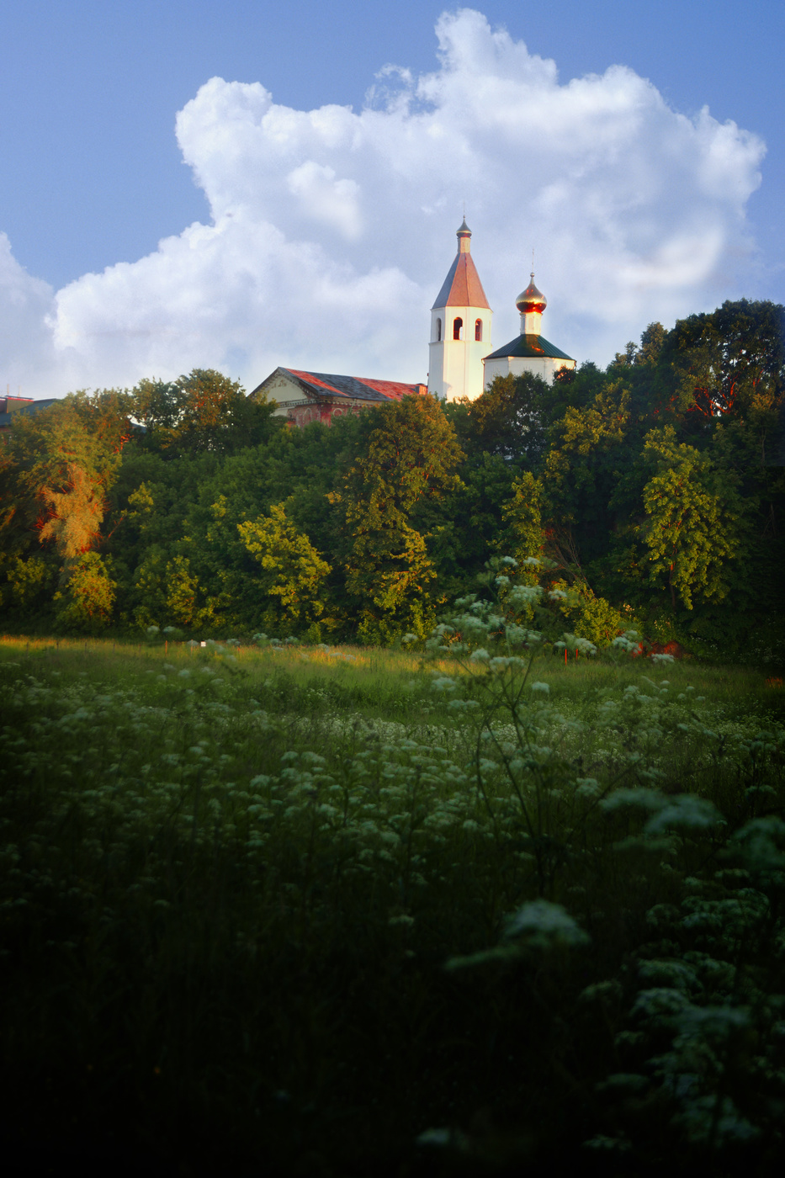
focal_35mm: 60
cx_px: 392
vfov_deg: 33.4
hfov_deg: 22.6
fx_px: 1963
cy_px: 589
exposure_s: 1/80
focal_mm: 40
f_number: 5.6
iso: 200
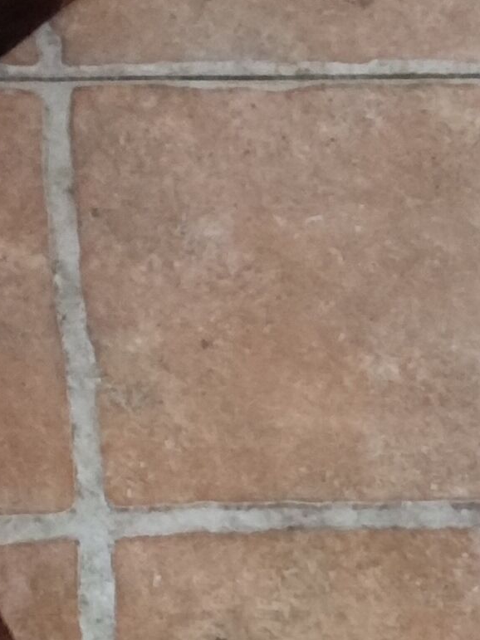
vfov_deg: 12.7
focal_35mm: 136
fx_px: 2515
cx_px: -496
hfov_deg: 10.1
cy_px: -643
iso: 125
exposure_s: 1/100
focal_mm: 5.4
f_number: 1.8
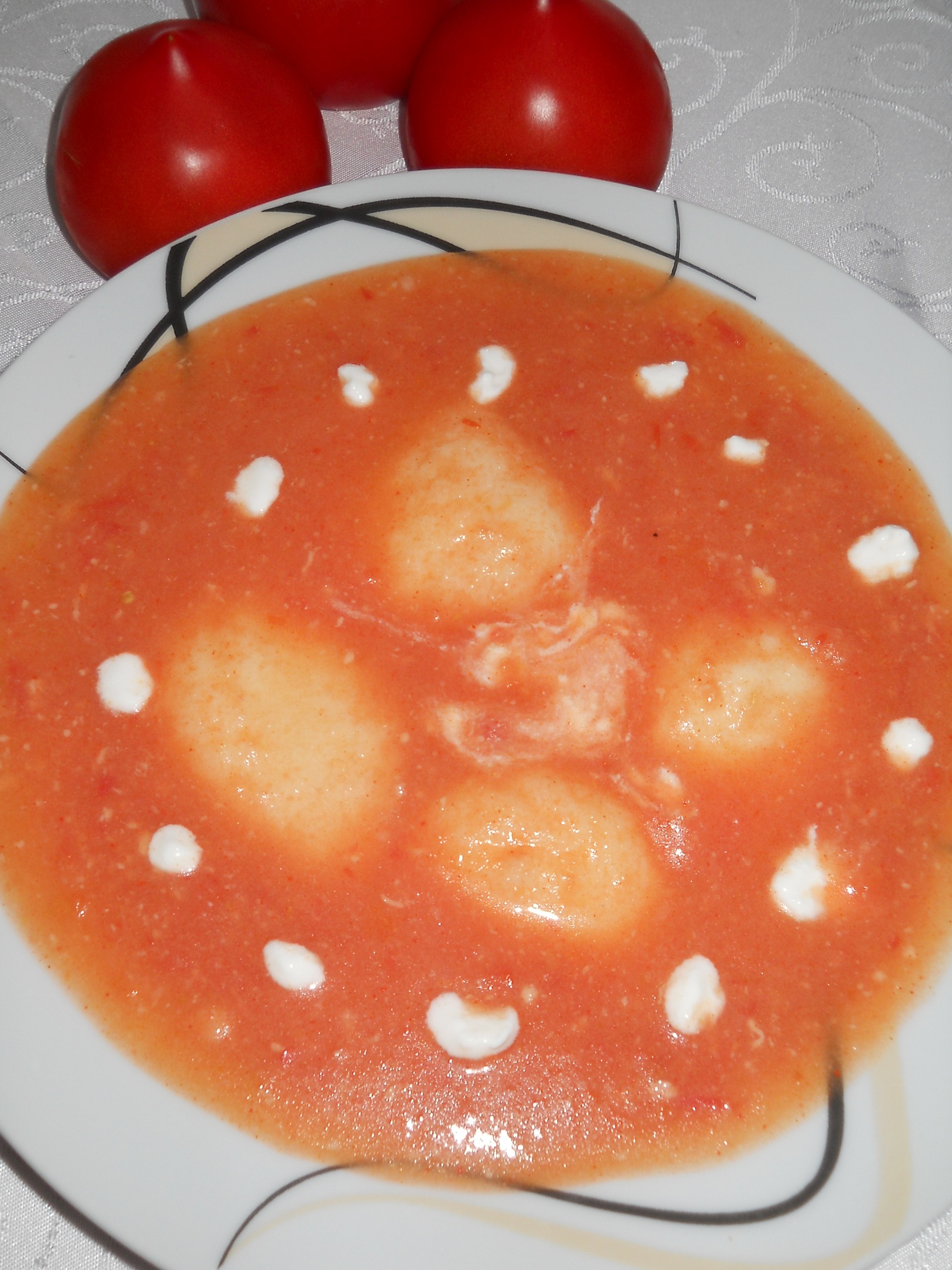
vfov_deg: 45.8
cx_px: 476
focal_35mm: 41
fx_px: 1504
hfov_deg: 35.1
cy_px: 635
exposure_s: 1/30
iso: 80
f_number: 5.5
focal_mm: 6.72
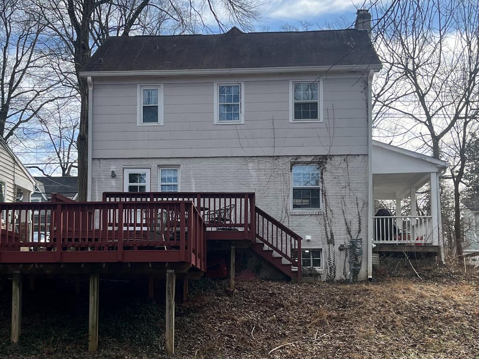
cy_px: 234
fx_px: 678
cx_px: 210
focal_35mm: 49
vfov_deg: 29.5
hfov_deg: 38.9
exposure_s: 1/1802
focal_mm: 5.1
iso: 50
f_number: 1.6
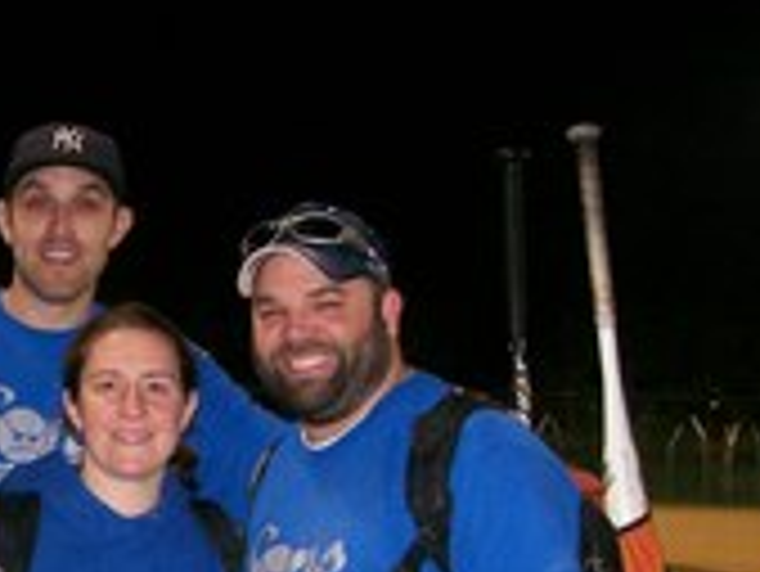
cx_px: 56
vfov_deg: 17.9
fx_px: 1780
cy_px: 529
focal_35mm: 81
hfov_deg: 23.4
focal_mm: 5.8
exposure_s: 1/64
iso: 200
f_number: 2.8
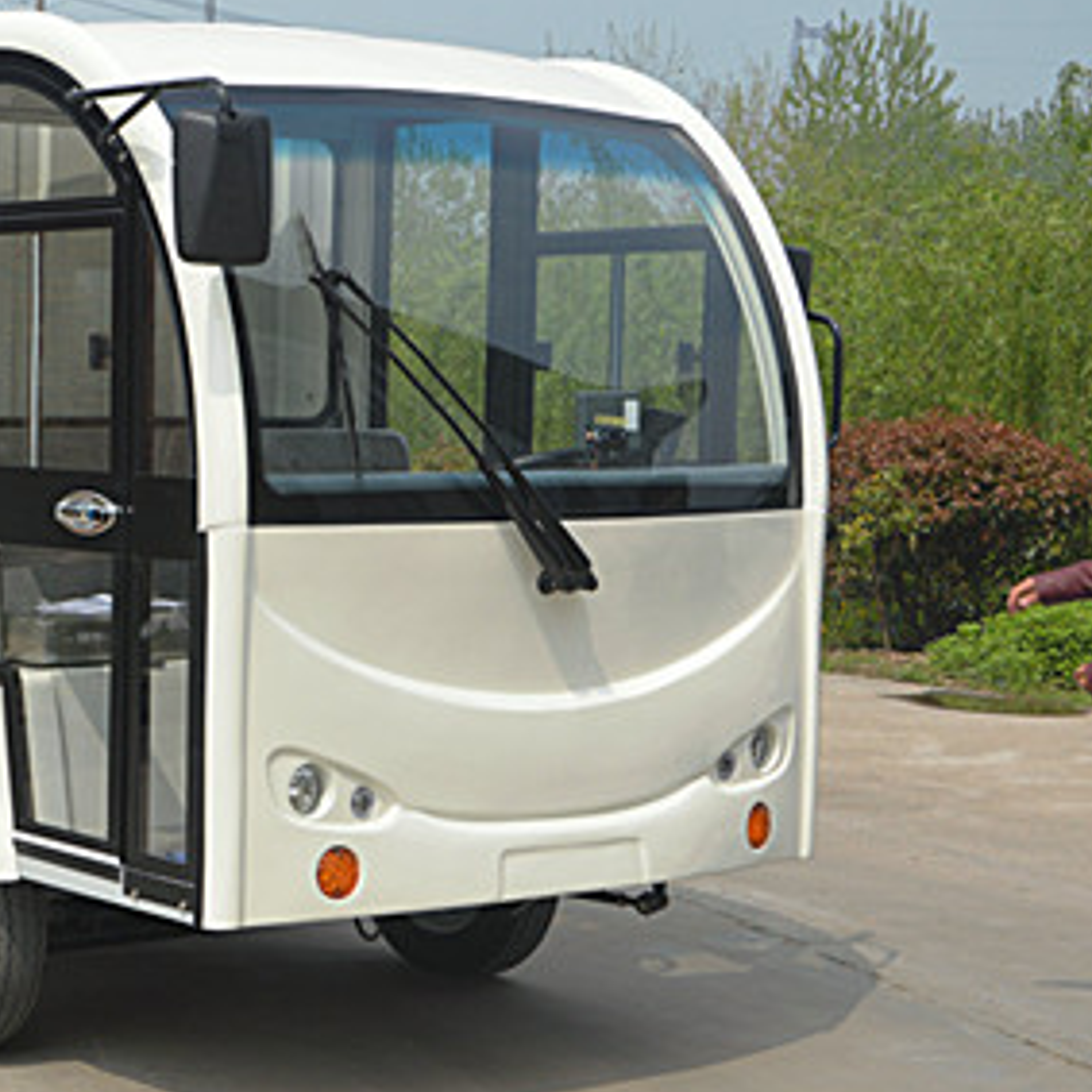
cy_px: 538
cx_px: -35
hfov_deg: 20.6
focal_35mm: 81
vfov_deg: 21.4
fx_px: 2891
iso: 100
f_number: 9
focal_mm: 30
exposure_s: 1/320
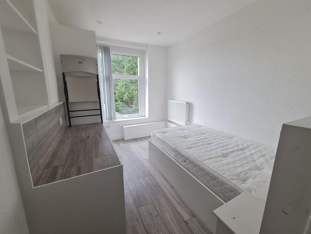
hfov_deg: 106.2
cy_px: 117
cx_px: 156
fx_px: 117
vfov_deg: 89.9
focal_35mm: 13
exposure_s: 1/100
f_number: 2.2
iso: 64
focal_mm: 2.2
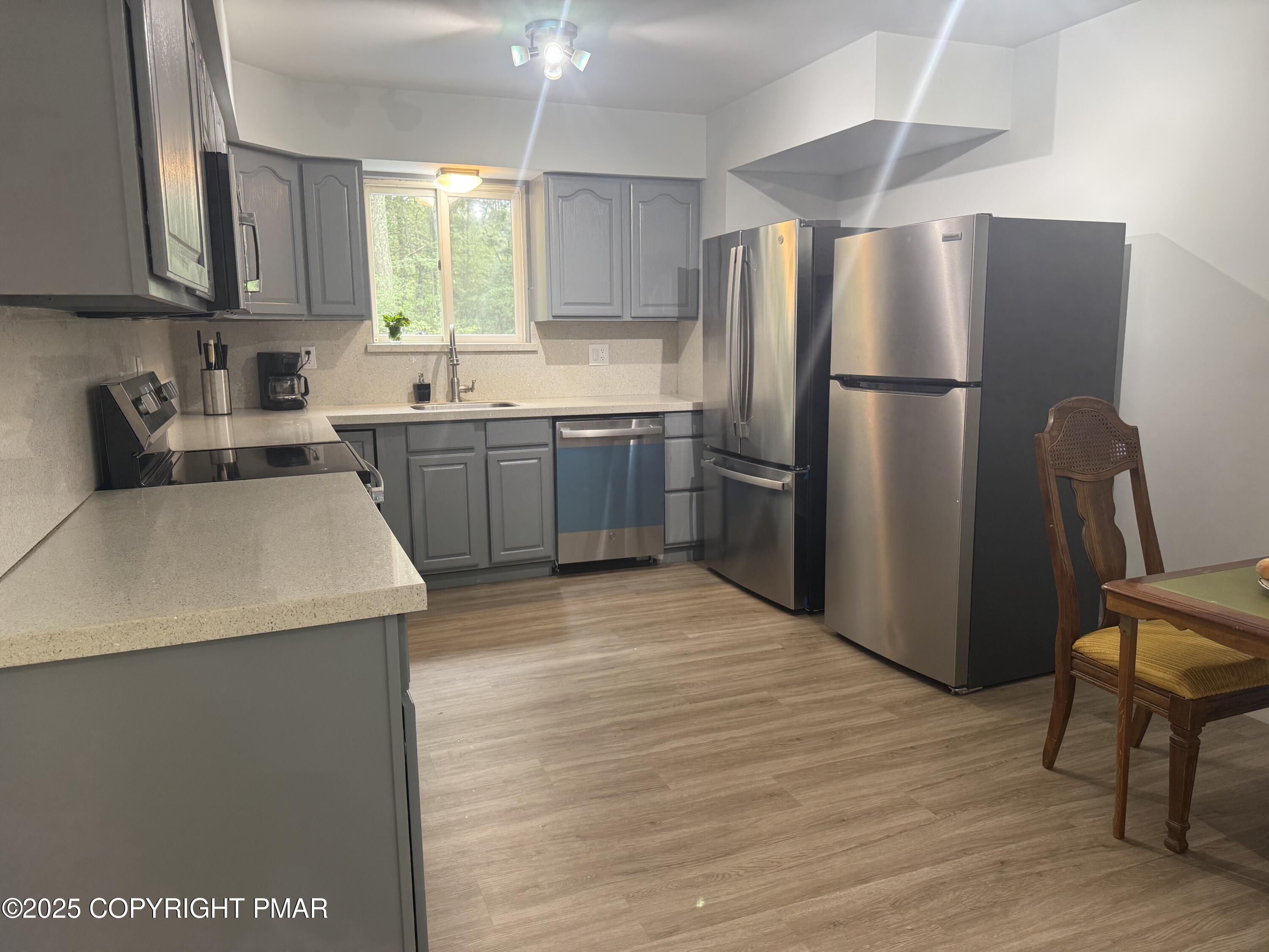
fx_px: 880
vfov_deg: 56.8
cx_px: 634
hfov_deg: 71.6
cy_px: 476
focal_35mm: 24
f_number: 1.78
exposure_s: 1/60
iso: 100
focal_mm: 6.76
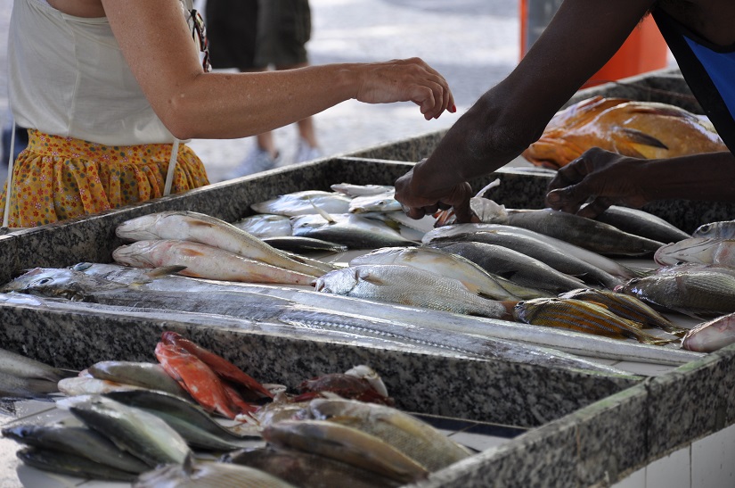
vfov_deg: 8.7
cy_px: 244
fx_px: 3210
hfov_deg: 13.1
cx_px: 368
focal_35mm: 158
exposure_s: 1/125
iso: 250
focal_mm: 105
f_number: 5.6
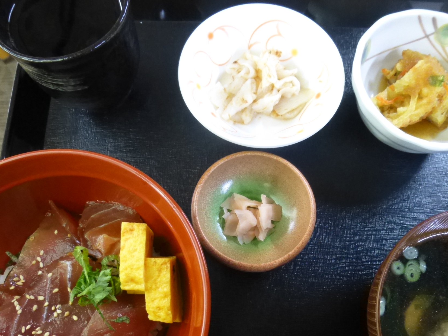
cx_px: 237
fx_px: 401
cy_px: 204
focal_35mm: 31
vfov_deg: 45.2
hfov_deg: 58.3
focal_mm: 4.5
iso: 800
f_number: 3.1
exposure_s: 1/30
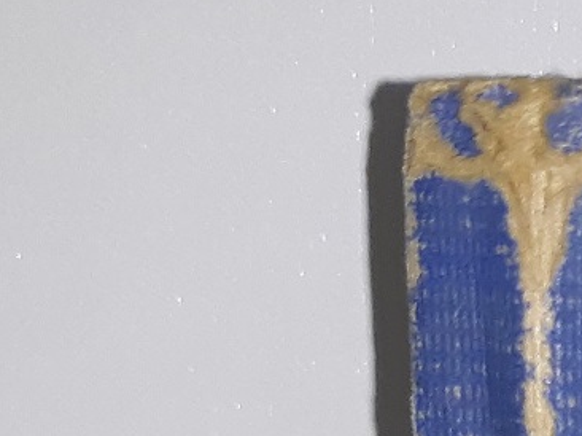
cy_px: 1096
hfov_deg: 11.5
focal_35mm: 158
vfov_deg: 8.5
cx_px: 1091
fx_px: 2655
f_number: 1.7
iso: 40
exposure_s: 1/238
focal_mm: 3.7
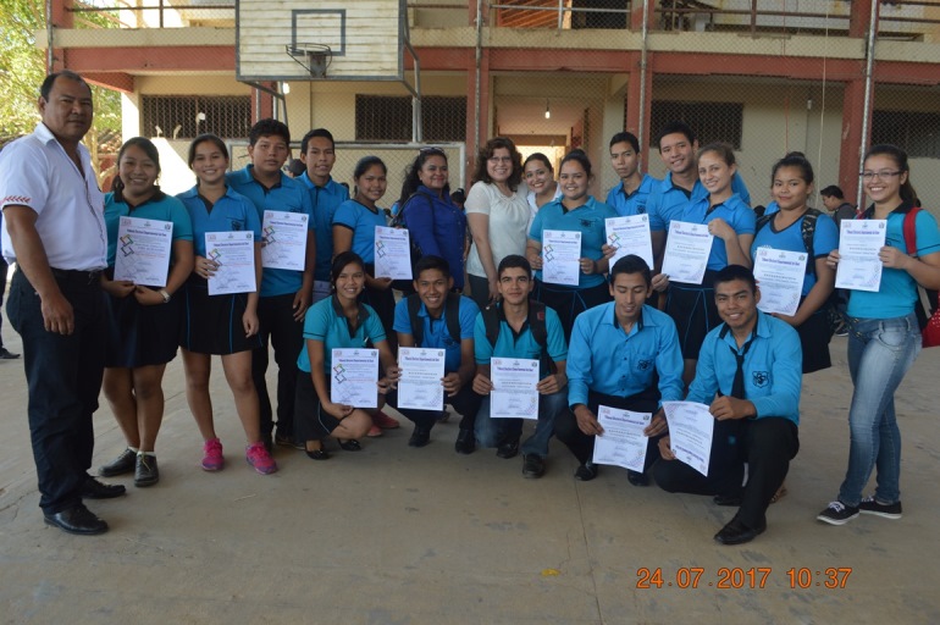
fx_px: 704
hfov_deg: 67.4
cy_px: 312
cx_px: 470
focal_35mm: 27
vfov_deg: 47.9
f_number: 5.6
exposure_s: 1/125
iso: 320
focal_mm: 18
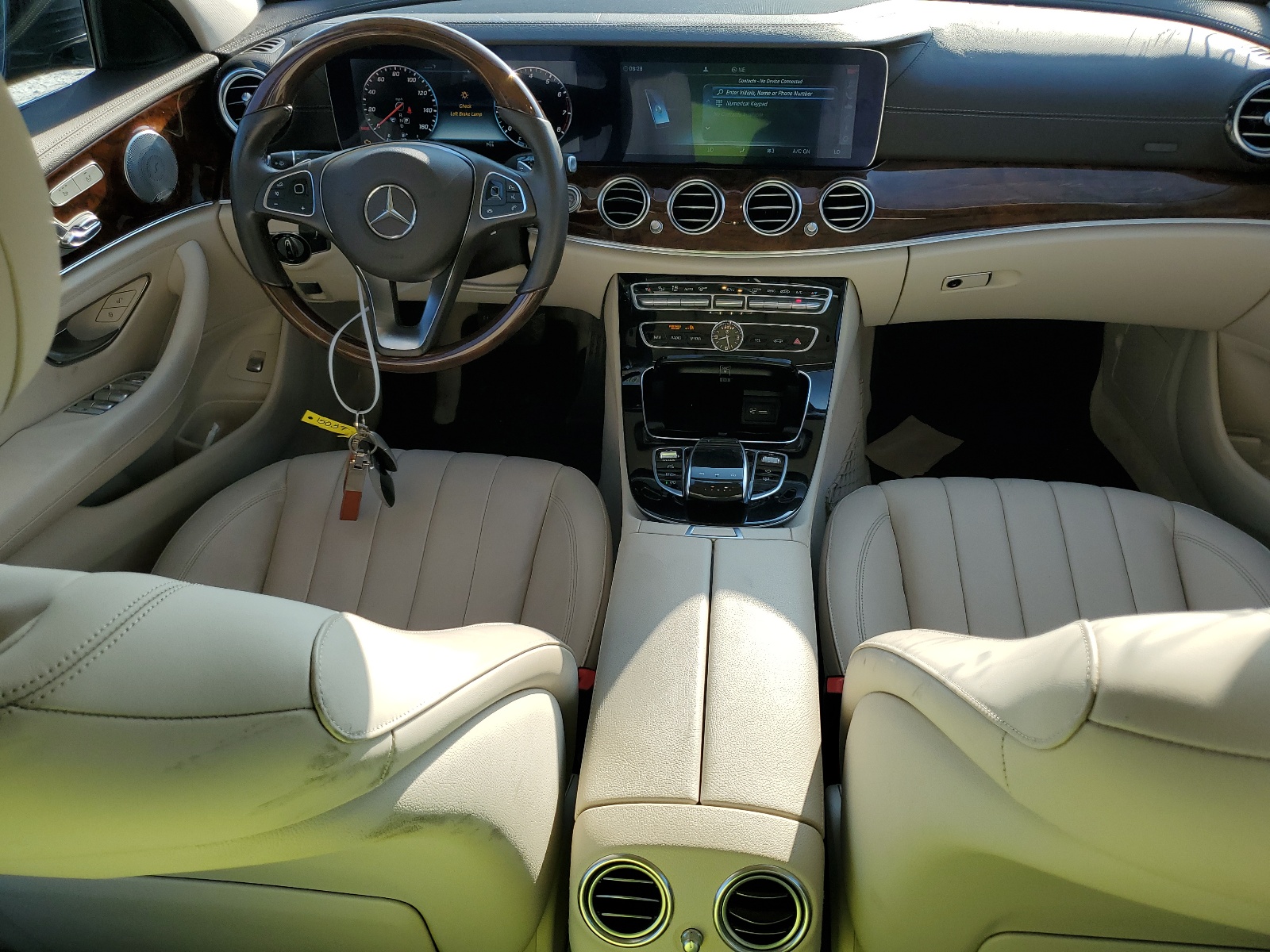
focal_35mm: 26
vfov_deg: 53.1
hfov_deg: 67.3
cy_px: 476
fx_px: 954
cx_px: 635
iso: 50
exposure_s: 1/909
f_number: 1.5
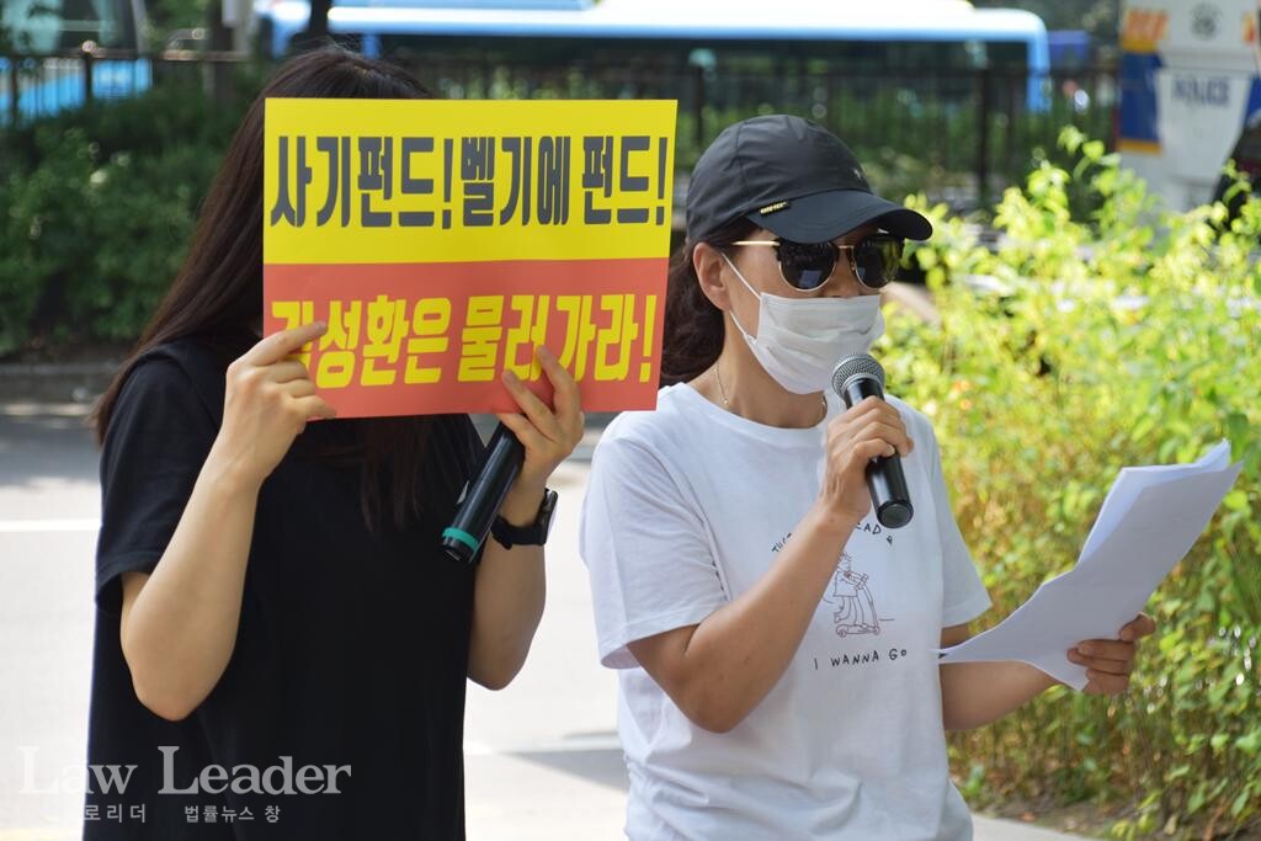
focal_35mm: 129
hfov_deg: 15.9
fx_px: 4519
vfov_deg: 10.6
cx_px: 630
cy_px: 420
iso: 100
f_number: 5.3
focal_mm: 86
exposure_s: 1/100
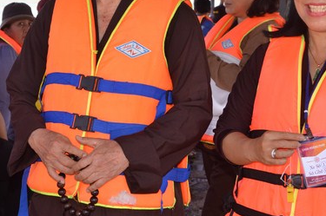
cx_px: 156
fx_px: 941
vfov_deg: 13.1
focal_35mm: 104
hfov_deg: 19.7
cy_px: 43
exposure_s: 1/250
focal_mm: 40
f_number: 11
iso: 640
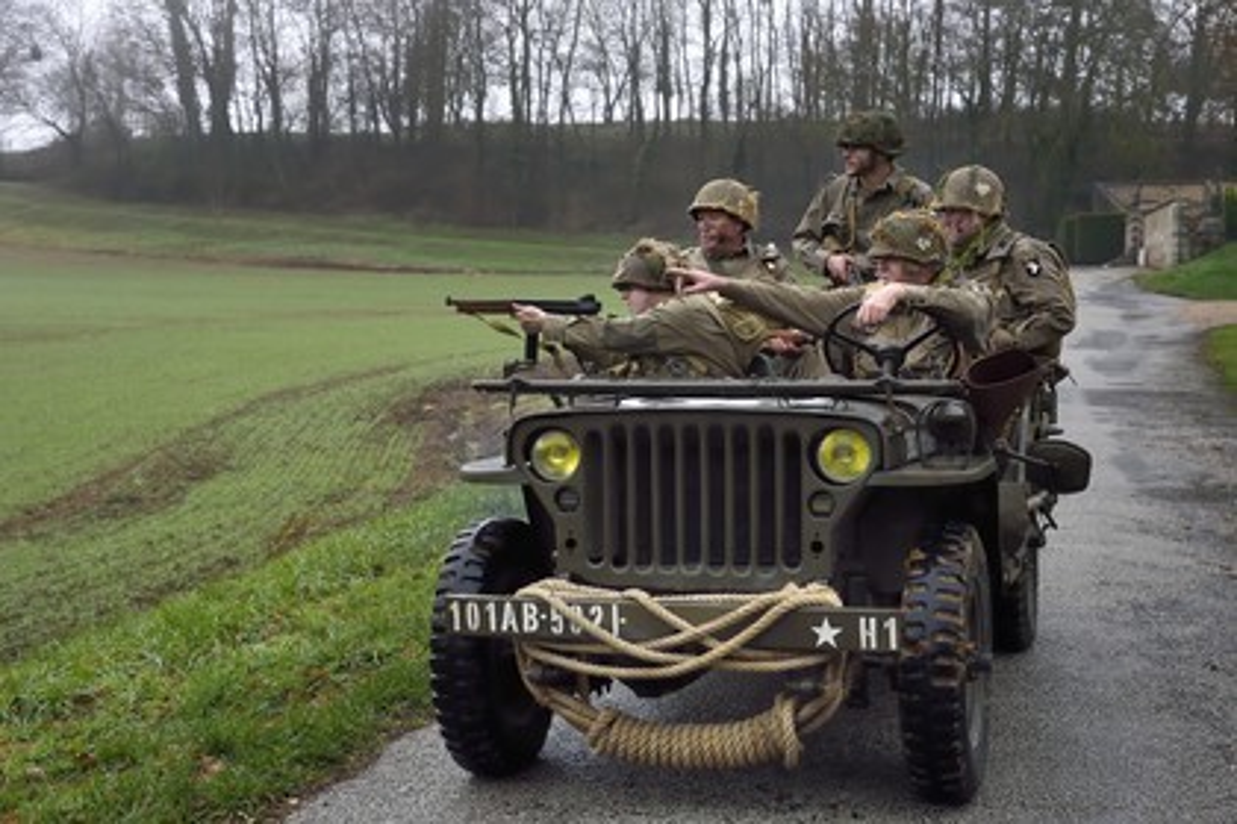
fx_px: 1787
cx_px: 618
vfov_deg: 26.0
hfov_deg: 38.2
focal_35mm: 52
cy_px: 412
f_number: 9
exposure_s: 1/160
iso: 1600
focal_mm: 52
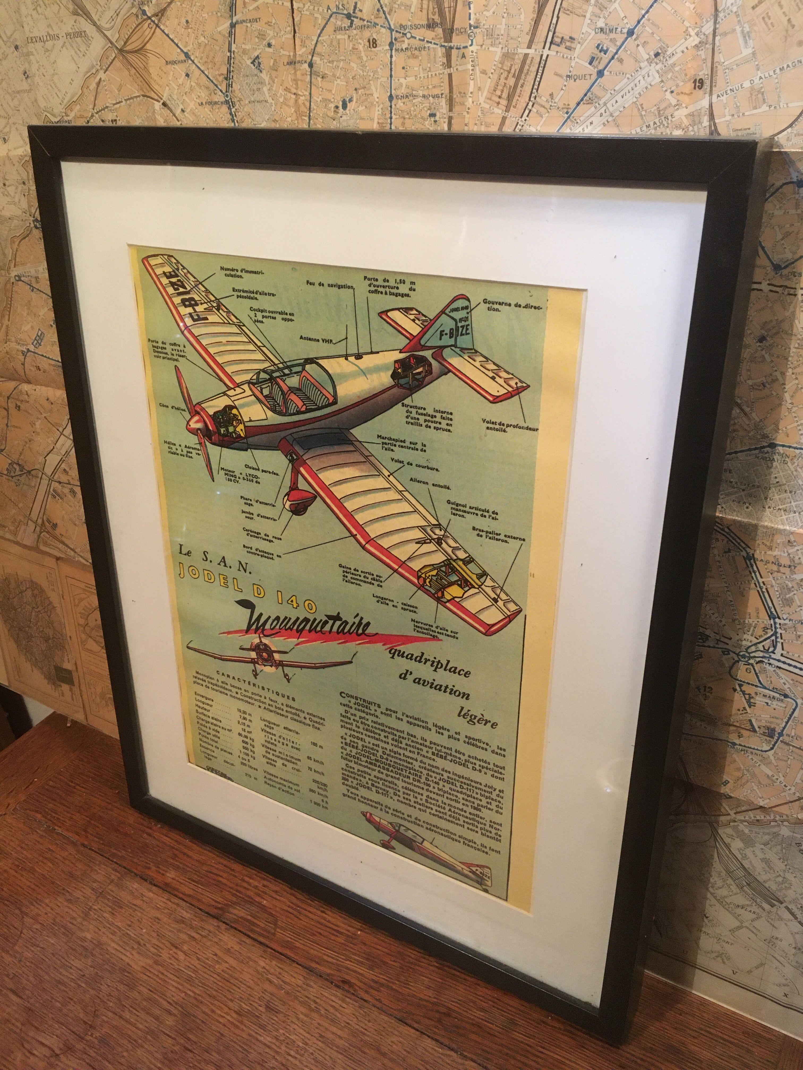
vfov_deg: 61.7
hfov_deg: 48.2
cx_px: 402
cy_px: 535
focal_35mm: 29
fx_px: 897
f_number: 2.2
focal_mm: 4.15
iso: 200
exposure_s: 1/20
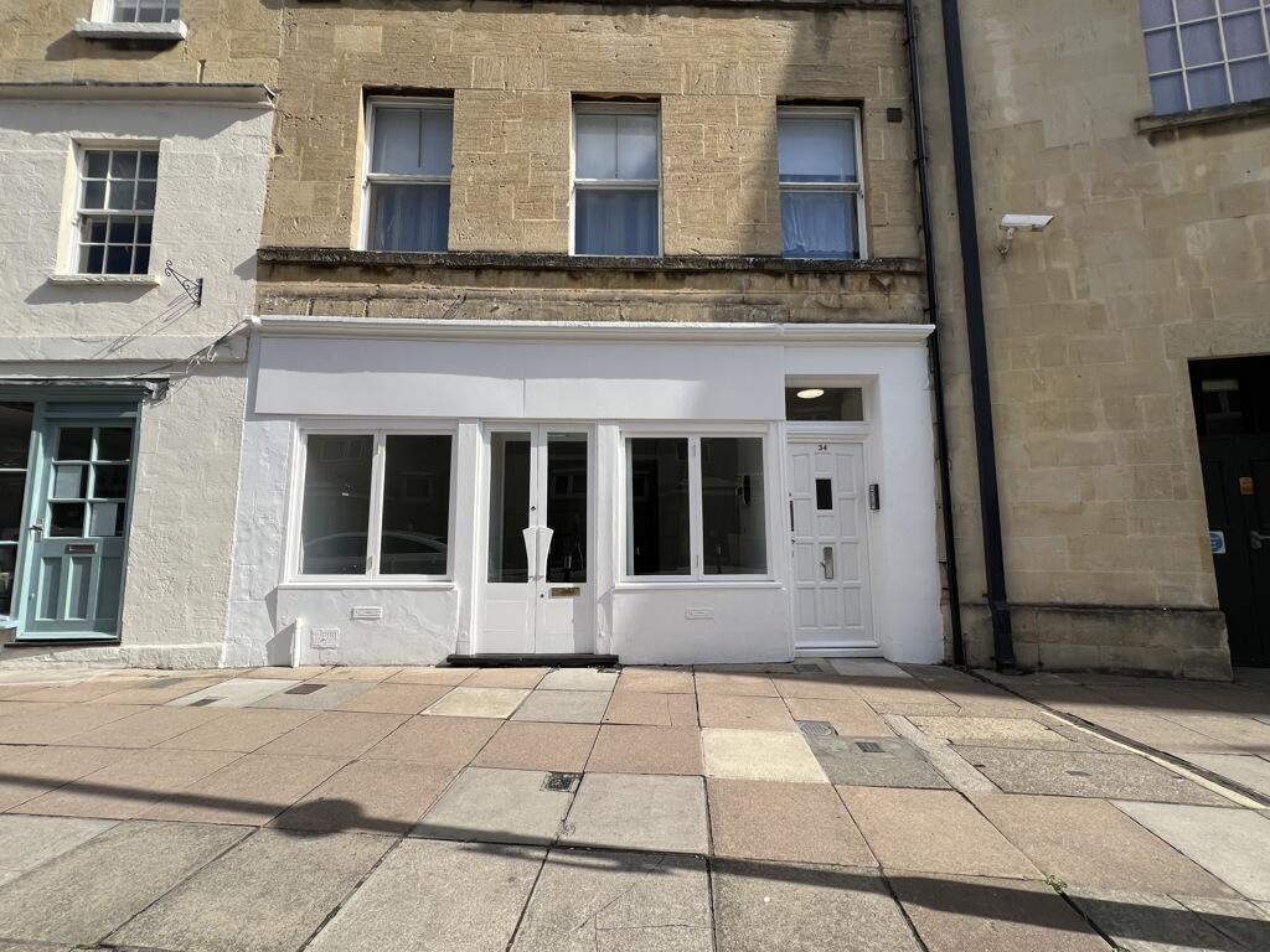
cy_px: 476
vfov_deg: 89.9
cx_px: 635
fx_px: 477
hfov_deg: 106.2
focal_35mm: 13
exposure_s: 1/1575
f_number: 1.8
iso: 32
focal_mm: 1.57
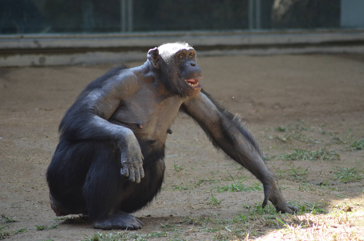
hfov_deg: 4.9
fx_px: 4238
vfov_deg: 3.3
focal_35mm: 420
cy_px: 120
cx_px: 182
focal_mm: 280
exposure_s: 1/500
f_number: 5.3
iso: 1000
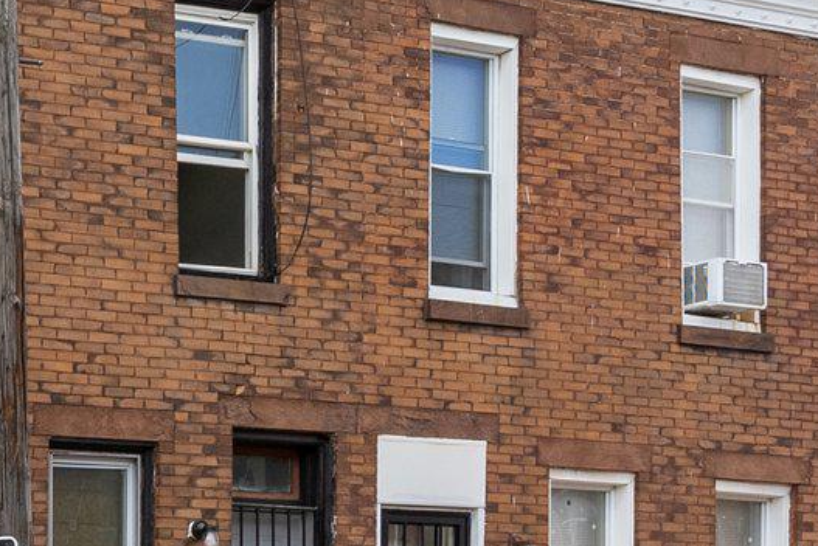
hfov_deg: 20.4
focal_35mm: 70
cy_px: 252
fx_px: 1591
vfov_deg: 19.5
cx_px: -653
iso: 800
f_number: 11
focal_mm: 18
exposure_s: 1/250
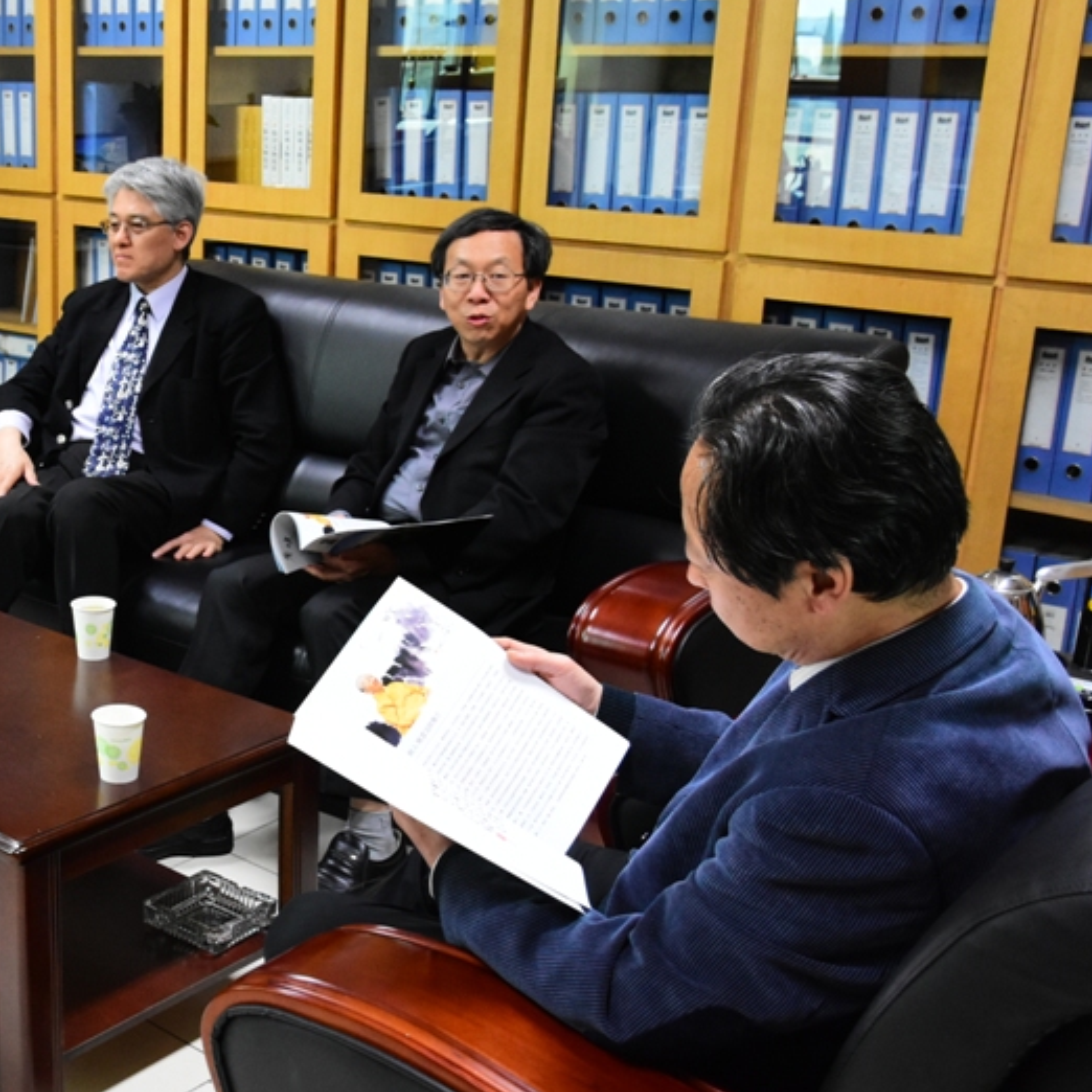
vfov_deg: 37.6
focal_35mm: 45
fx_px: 1606
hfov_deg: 35.4
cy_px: 547
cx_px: 113
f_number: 5.6
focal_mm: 18
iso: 2500
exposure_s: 1/40
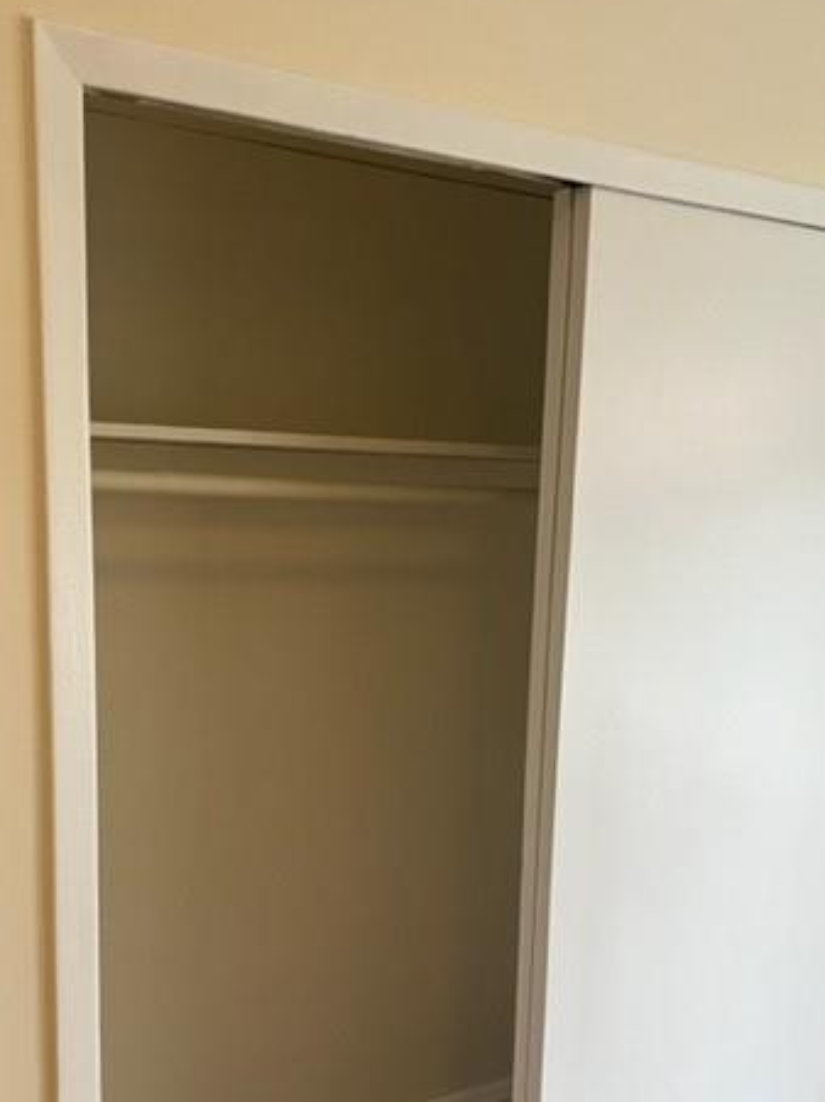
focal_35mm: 37
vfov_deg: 49.5
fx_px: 1177
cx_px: 389
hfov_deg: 38.6
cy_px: 710
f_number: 1.5
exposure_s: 1/60
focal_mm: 5.7
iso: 100
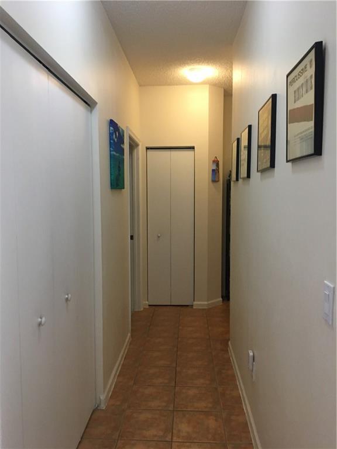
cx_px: 168
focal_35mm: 29
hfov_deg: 48.2
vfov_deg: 61.7
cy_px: 224
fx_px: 376
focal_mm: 4.15
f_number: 2.2
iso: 100
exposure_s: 1/30
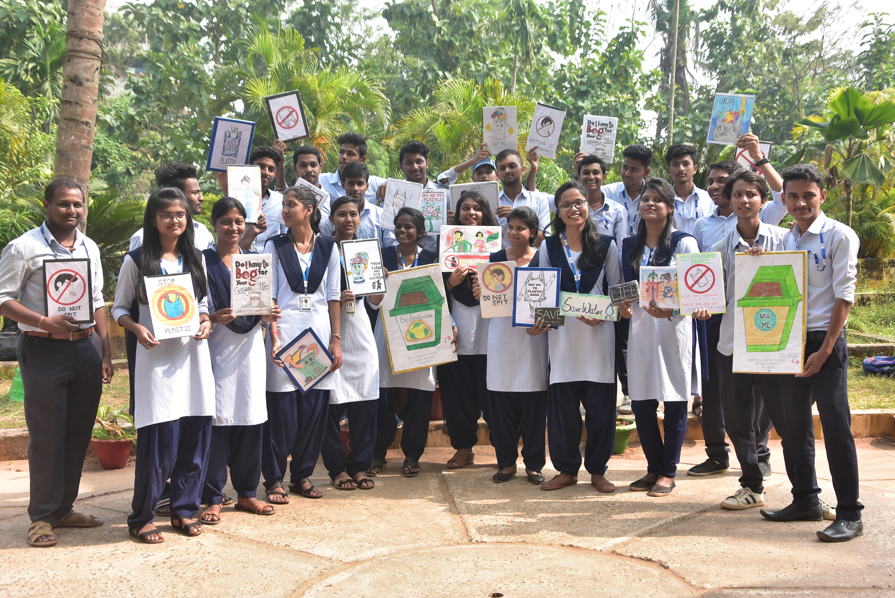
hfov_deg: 41.1
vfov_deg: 28.1
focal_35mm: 48
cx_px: 448
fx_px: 1194
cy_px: 299
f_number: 8
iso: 400
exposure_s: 1/250
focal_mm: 32
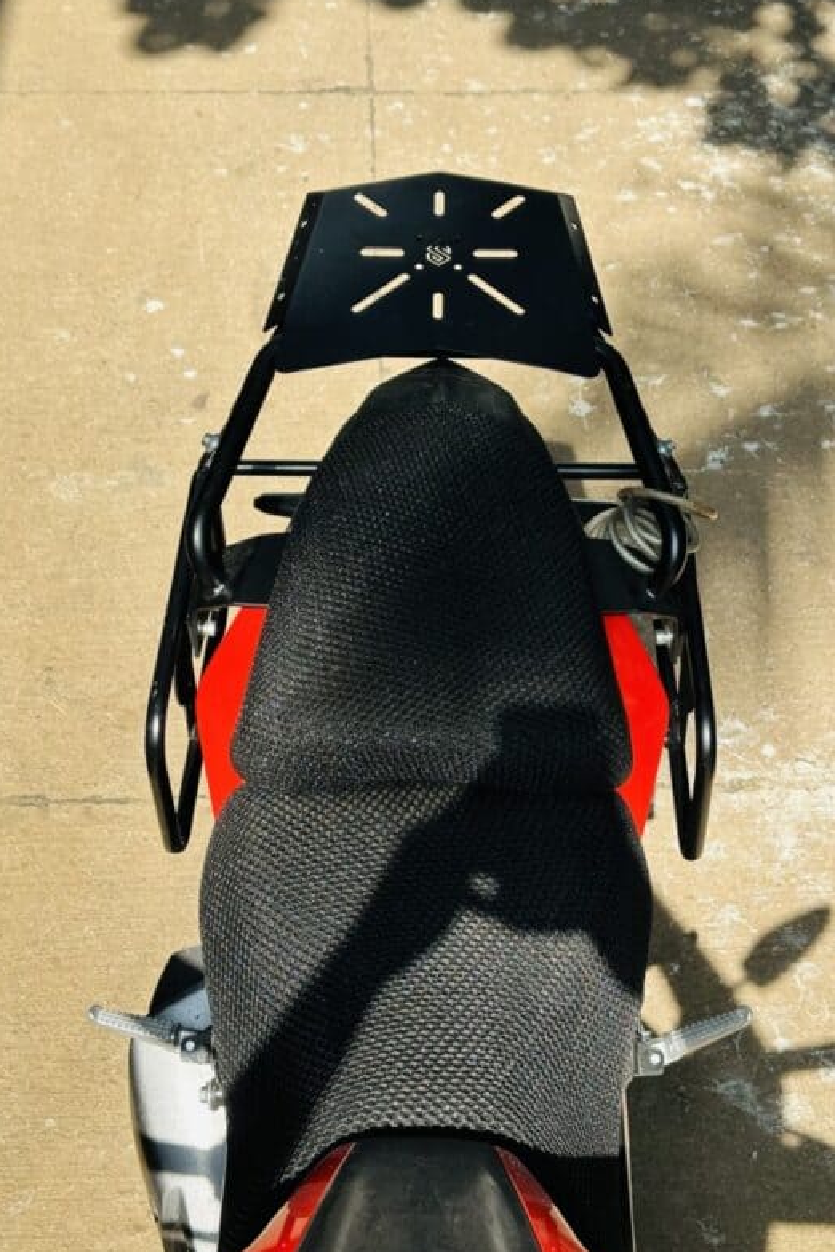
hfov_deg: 26.5
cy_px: 630
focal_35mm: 51
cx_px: 421
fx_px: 1774
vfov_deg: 38.9
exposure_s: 1/1323
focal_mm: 6.86
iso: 64
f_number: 1.78
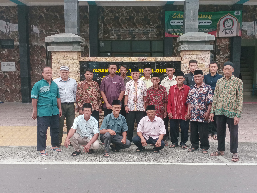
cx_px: 128
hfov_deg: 63.4
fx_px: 208
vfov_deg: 49.7
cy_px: 96
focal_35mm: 28
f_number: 1.8
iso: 111
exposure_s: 1/443
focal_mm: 4.05
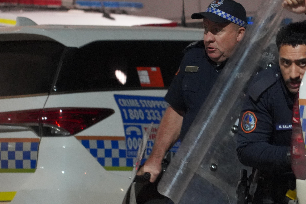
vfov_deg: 3.5
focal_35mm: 395
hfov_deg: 5.2
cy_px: 128
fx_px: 3357
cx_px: 195
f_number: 6.3
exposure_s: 1/125
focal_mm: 240
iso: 12800
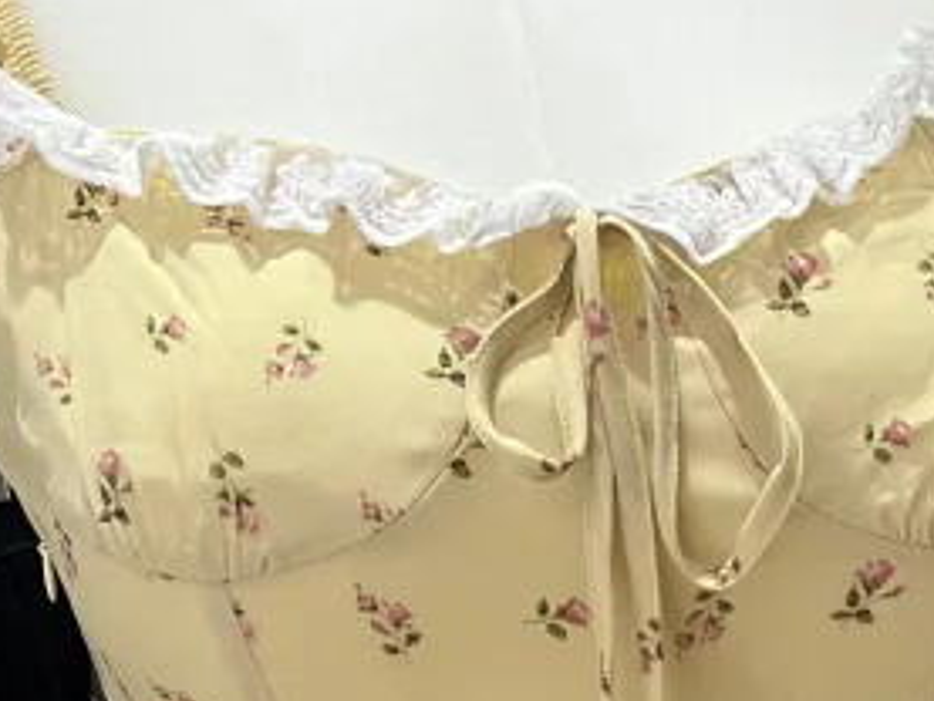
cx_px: 1477
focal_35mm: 135
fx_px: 3644
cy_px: 1635
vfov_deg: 9.8
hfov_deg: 13.6
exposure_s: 1/339
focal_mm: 5.1
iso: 50
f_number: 1.6
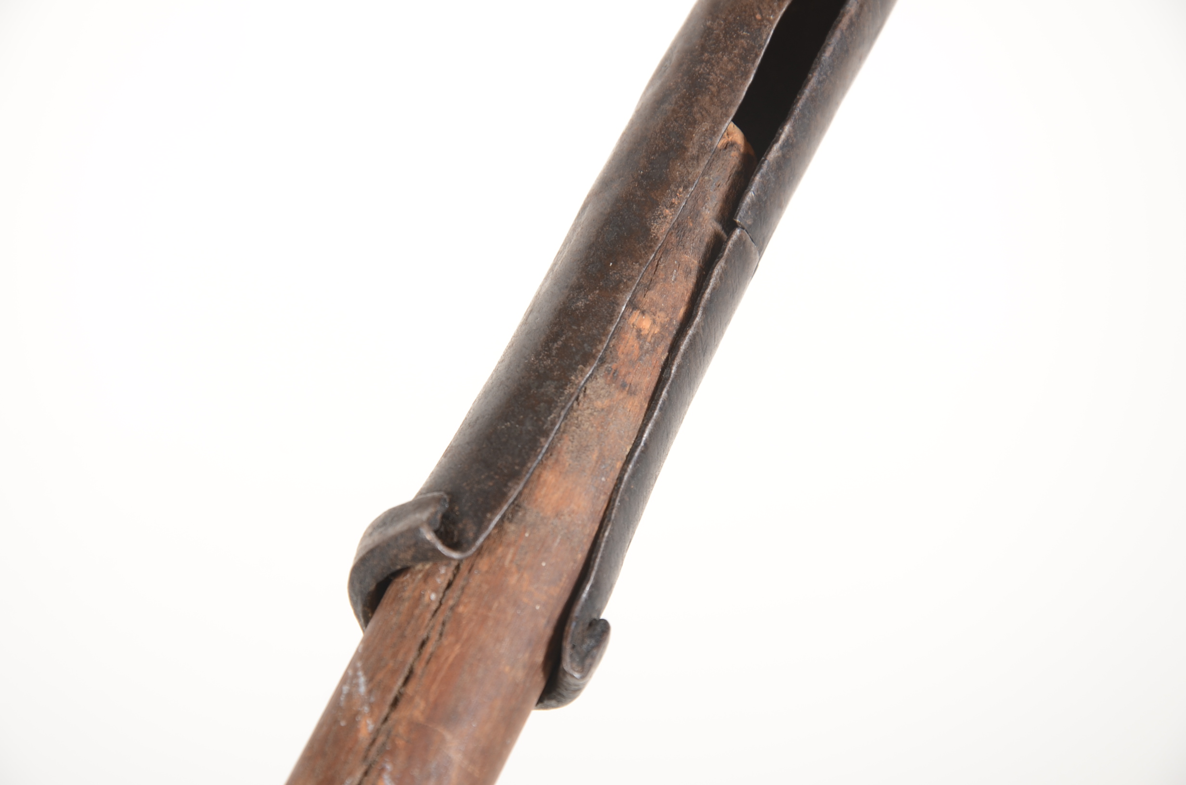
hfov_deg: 14.0
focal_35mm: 147
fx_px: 4833
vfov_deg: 9.3
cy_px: 392
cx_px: 593
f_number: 8
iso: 160
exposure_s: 1/160
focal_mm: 98
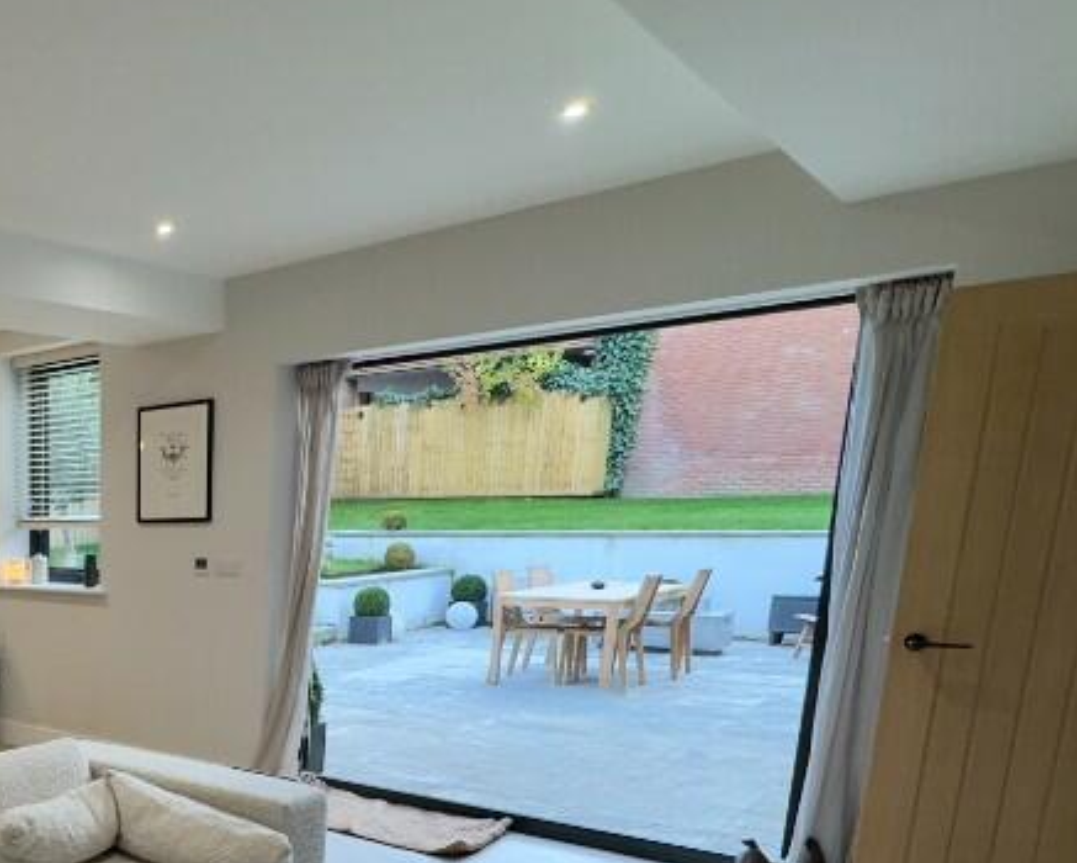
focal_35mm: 32
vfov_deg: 43.0
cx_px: -47
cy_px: 727
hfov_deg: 45.1
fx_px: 1020
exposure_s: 1/100
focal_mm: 2.22
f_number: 2.2
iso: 160
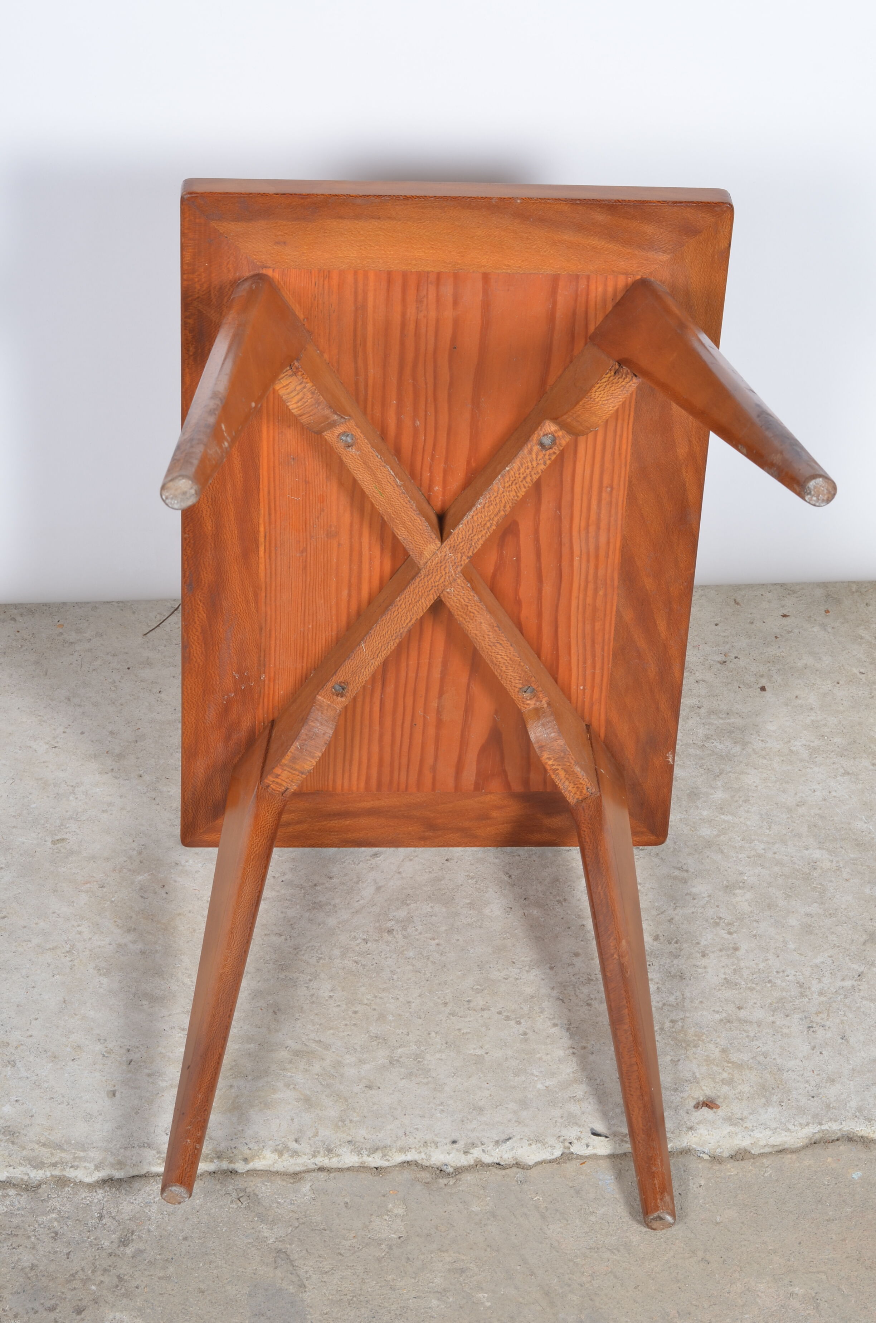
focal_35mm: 75
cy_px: 662
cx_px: 438
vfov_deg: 27.0
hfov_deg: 18.1
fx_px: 2750
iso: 100
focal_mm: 50
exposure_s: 1/125
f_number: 11
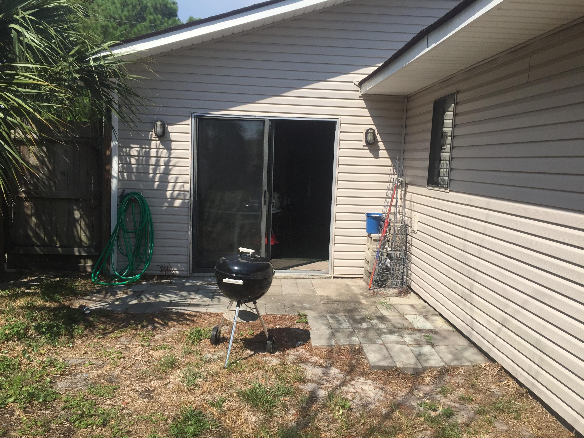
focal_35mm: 29
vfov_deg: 48.2
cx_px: 292
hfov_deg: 61.7
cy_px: 219
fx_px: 489
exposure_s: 1/1980
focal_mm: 4.15
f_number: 2.2
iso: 32
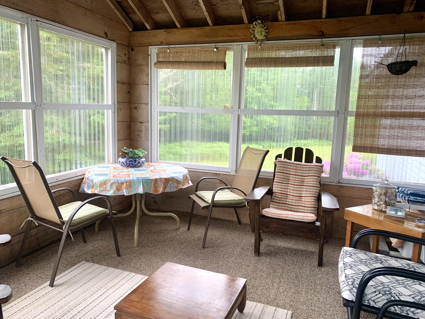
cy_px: 160
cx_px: 212
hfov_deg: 67.3
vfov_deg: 53.1
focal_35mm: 26
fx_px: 319
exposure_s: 1/80
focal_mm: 4.25
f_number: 1.8
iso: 100
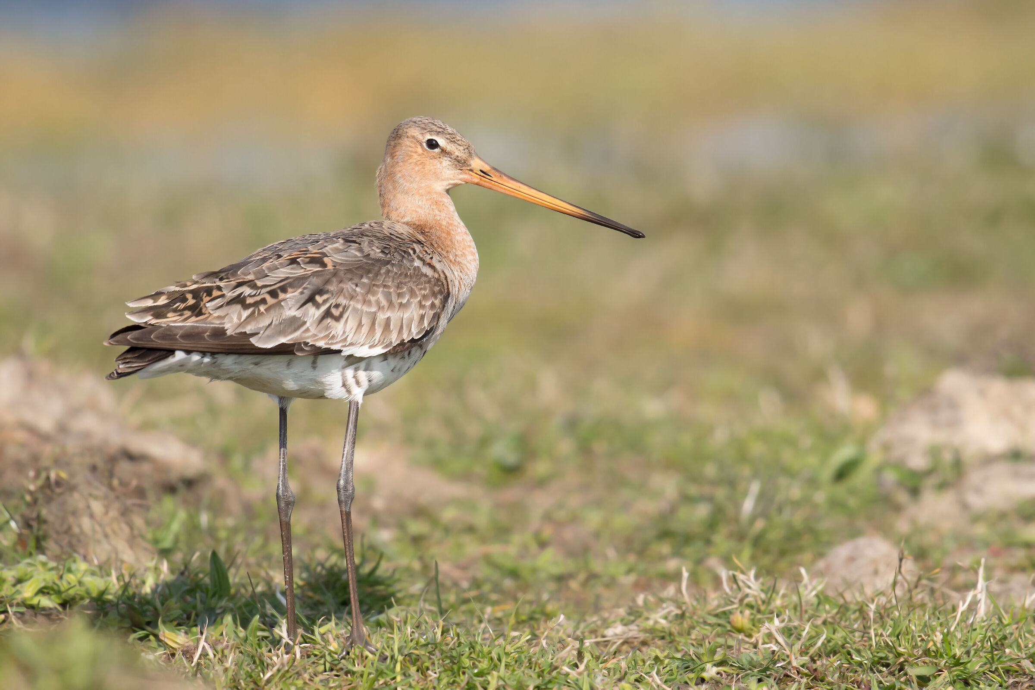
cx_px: 518
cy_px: 345
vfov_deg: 2.2
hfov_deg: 3.4
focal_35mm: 615
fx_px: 17680
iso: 640
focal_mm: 410
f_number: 5.6
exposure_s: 1/2500
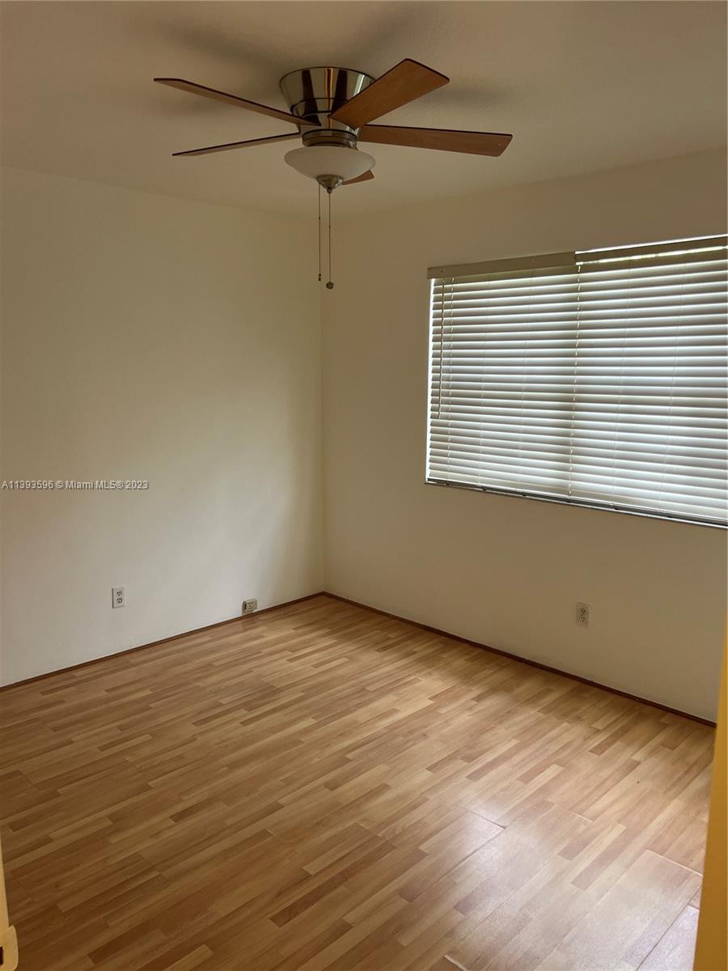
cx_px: 364
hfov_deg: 53.1
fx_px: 729
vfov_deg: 67.3
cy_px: 486
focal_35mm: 26
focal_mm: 5.7
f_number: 1.5
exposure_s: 1/60
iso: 100
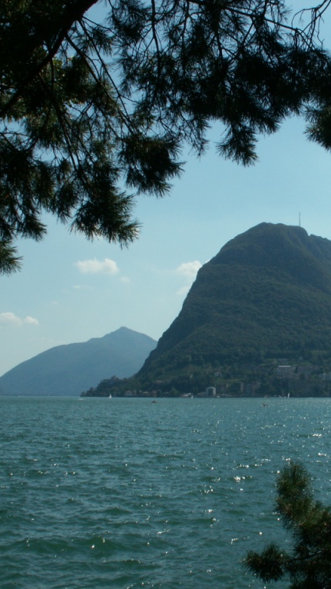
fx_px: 796
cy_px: 294
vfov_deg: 40.6
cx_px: 296
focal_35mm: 51
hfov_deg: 22.9
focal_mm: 5.86
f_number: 8
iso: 50
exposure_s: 1/250
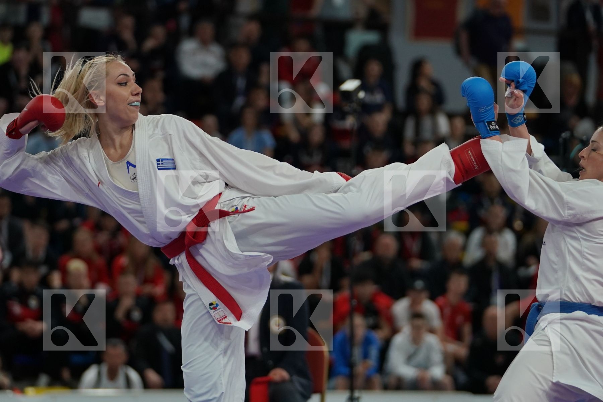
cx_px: 302
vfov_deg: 6.5
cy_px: 201
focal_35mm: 210
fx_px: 3517
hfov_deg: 9.8
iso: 1250
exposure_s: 1/1000
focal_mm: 140
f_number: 2.8
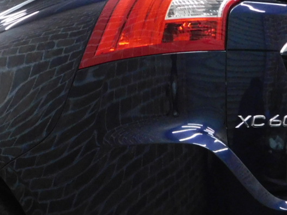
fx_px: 580
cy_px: 160
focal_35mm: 70
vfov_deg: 20.8
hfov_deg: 27.6
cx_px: 95
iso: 400
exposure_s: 1/25
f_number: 3
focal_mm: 4
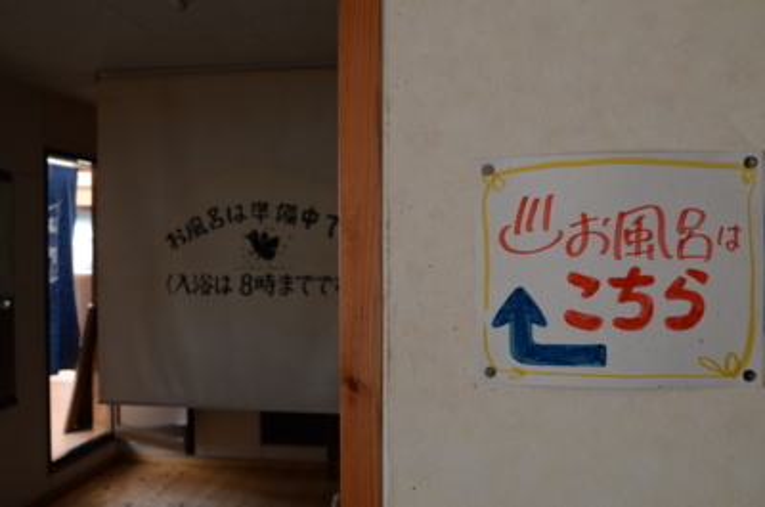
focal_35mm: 36
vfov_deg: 36.7
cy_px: 254
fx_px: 763
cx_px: 382
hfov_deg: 53.2
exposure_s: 1/80
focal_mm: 24
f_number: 4.5
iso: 1000
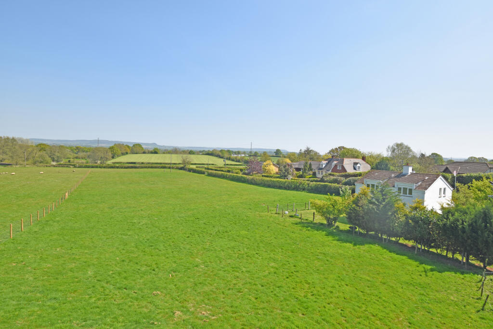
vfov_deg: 59.5
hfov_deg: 81.2
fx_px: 288
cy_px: 164
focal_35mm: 21
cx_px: 246
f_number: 8
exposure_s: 1/200
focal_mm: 14
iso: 100
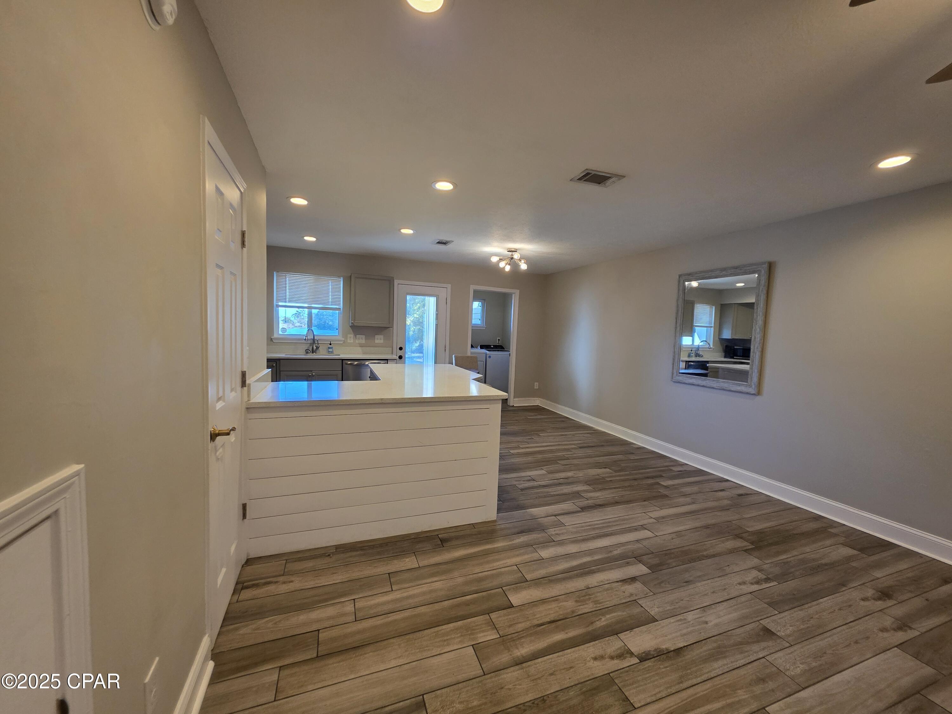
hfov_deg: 106.2
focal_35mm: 13
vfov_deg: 89.9
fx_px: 358
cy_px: 357
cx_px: 476
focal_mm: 2.2
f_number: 1.9
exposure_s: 1/120
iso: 200
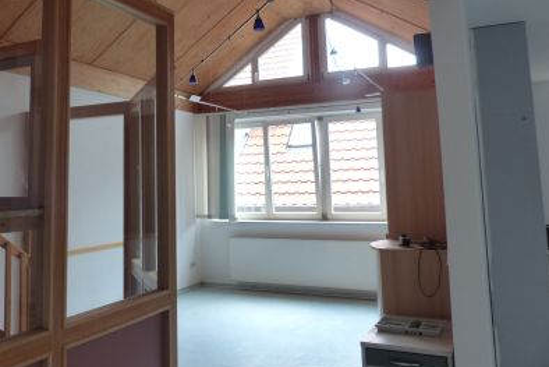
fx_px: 503
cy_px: 123
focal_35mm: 33
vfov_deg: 39.5
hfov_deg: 56.5
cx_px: 203
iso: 160
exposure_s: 1/80
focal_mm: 4.5
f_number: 2.8
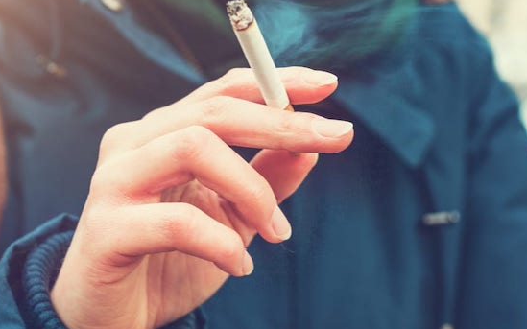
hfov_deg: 20.0
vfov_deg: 12.6
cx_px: 233
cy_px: 99
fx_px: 1494
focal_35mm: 104
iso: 400
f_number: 5.6
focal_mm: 70
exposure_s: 1/20
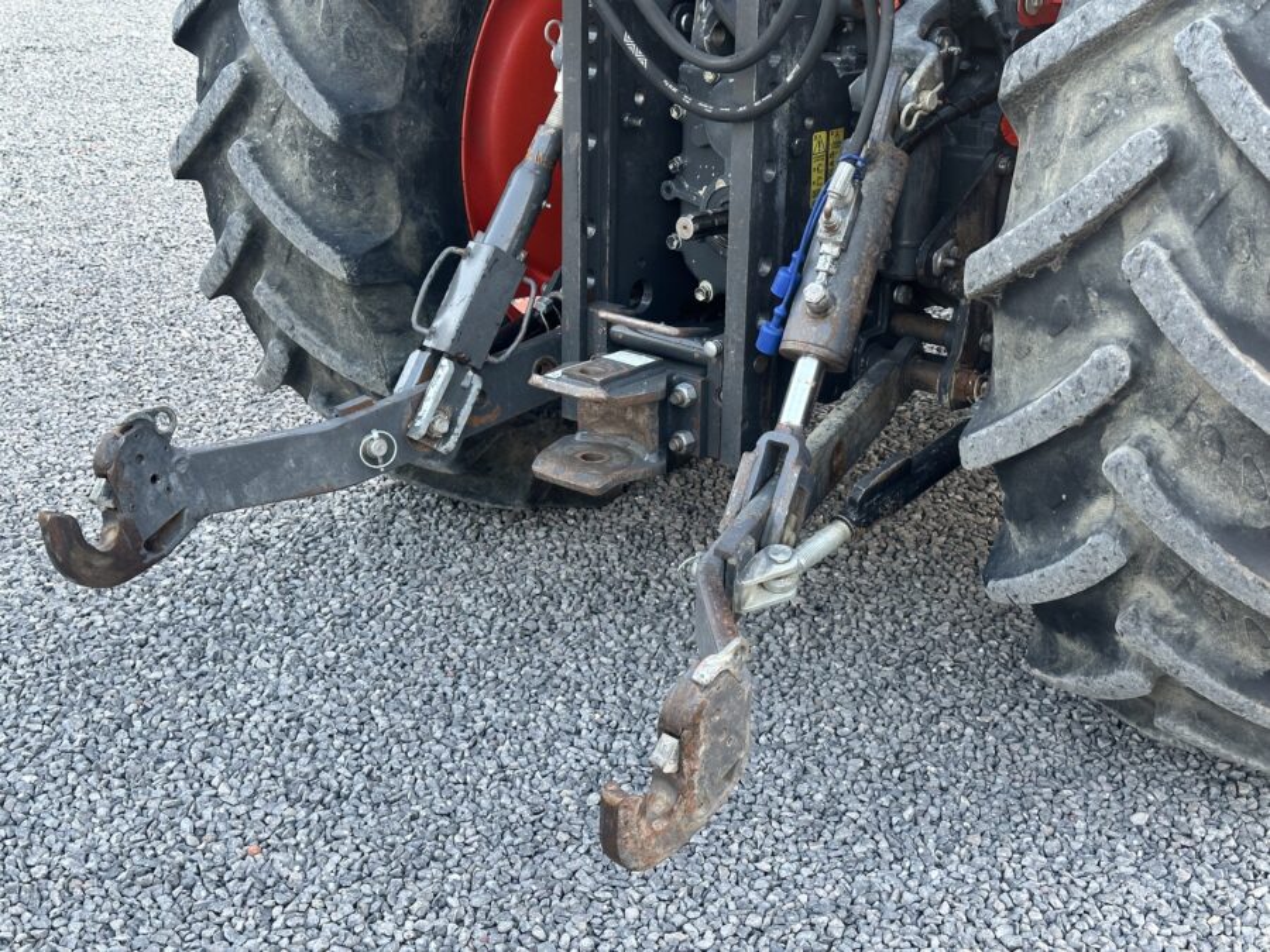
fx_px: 1761
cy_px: 476
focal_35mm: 48
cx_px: 635
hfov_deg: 39.7
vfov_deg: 30.3
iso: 125
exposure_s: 1/60
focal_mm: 6.86
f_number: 1.78
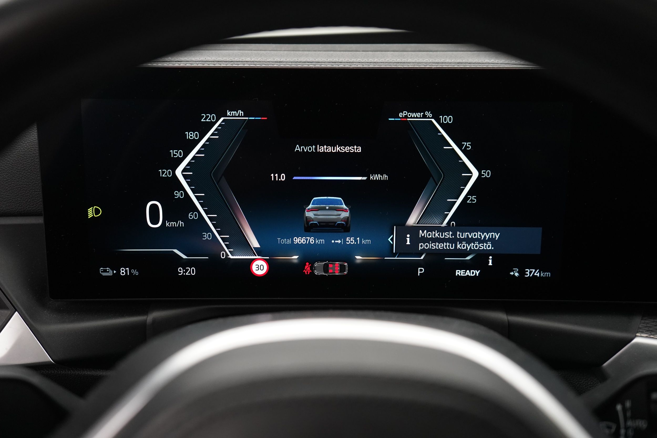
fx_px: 602
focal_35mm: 33
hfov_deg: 57.2
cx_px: 328
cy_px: 219
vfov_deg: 40.0
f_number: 4
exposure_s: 1/60
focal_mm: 33
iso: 3200
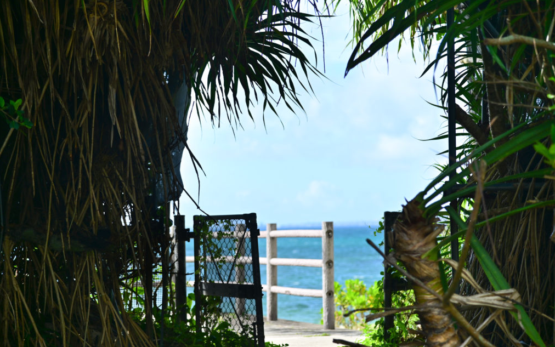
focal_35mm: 103
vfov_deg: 12.7
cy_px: 173
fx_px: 1558
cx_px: 279
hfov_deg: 20.2
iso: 100
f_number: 4
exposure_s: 1/500
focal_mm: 100
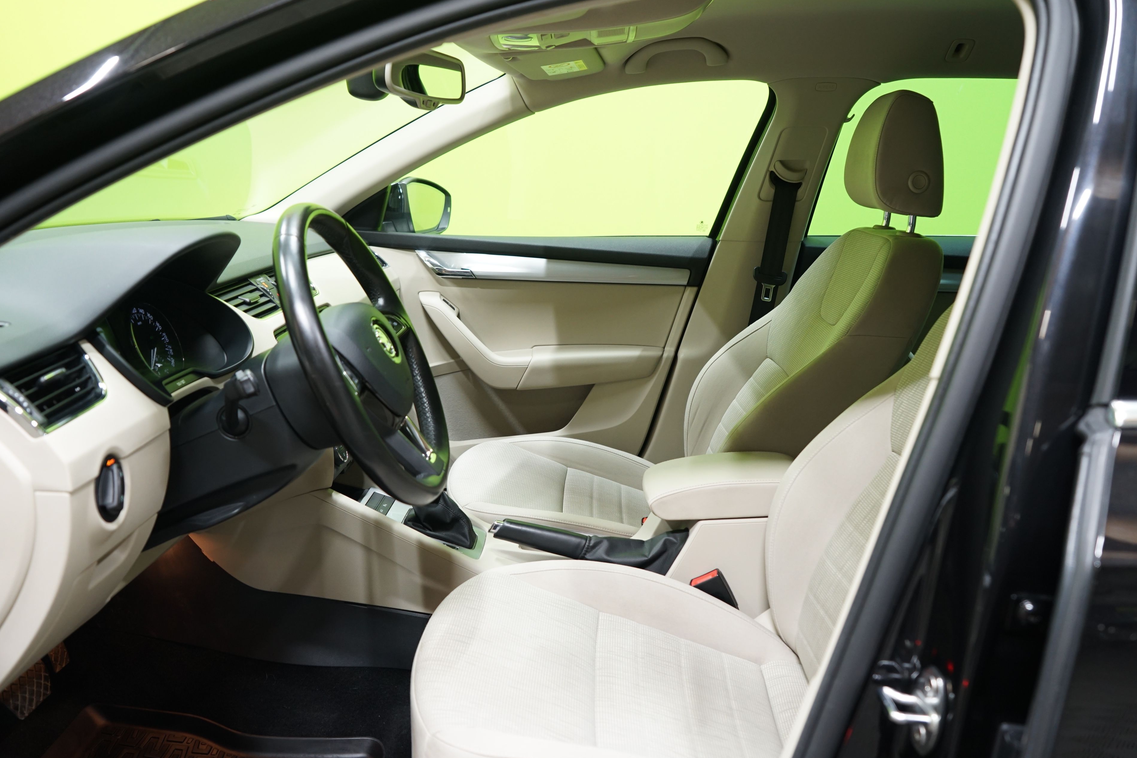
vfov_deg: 43.6
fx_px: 947
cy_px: 379
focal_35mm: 30
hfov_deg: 61.9
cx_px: 550
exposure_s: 1/25
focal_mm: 29
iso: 800
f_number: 4.5
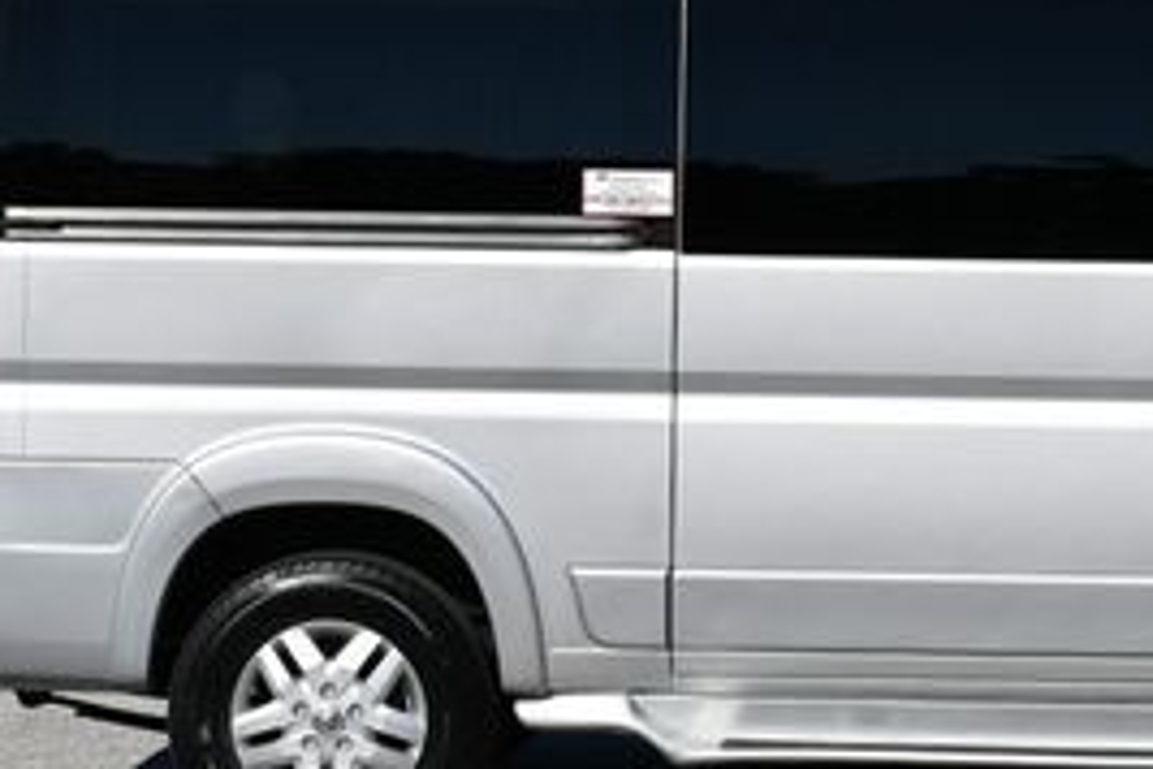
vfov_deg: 8.2
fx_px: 5380
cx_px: 1036
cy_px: 207
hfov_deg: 12.1
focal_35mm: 168
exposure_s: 1/400
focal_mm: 35
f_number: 10
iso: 100
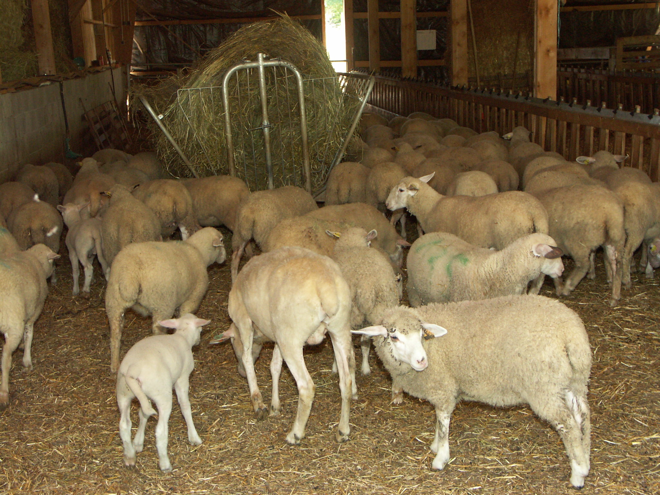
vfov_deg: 23.3
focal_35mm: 63
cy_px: 248
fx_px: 1201
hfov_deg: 30.7
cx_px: 330
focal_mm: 15.61
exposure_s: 1/100
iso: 200
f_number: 3.2
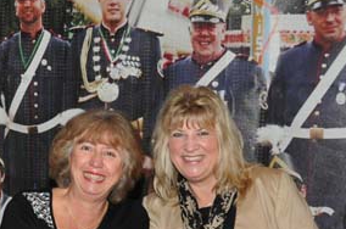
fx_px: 892
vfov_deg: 14.5
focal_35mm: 93
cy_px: 189
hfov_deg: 21.7
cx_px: 73
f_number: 4
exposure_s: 1/60
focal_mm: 22
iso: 800
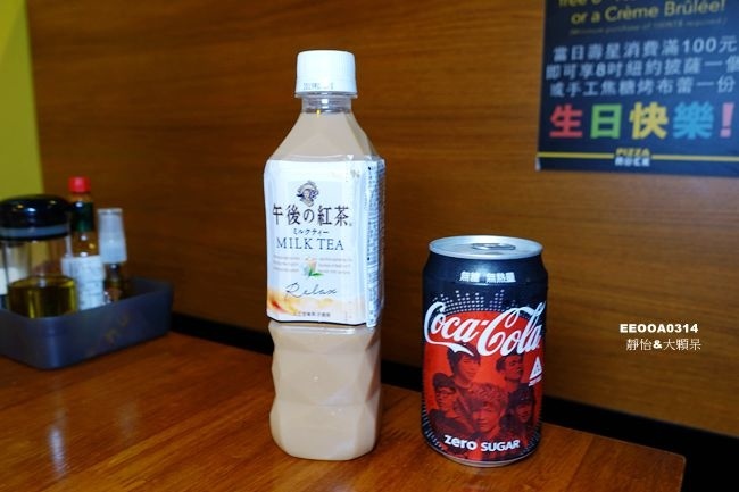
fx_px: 595
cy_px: 246
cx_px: 370
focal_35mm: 29
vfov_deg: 44.9
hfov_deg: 63.7
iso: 160
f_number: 2.5
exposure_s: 1/30
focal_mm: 10.81
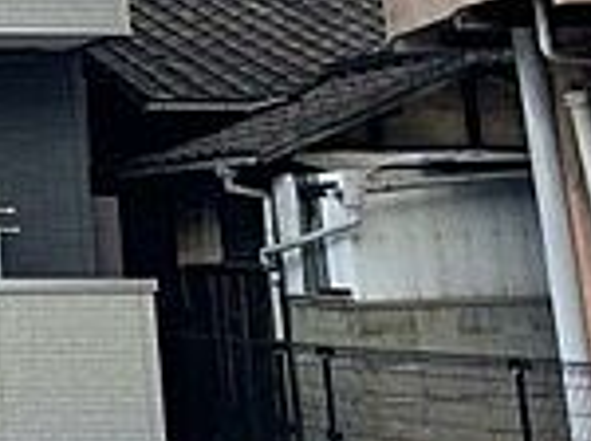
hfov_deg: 15.4
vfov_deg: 12.7
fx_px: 1892
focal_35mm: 111
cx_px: -453
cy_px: -197
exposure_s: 1/1949
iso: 32
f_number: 1.6
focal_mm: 4.2
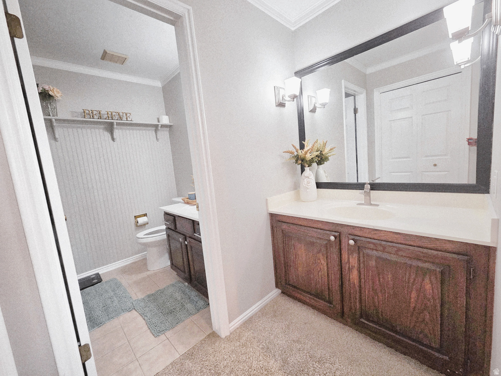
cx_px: 250
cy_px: 188
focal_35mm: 13
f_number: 2.2
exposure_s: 1/60.2
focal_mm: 2.2
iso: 160
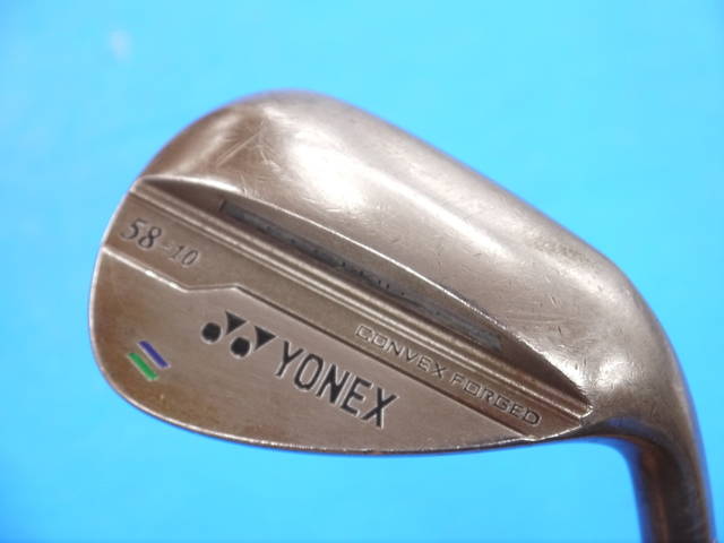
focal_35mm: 84
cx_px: 362
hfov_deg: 23.3
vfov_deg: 17.6
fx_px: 1757
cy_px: 272
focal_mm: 42
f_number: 5.6
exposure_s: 1/80
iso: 800
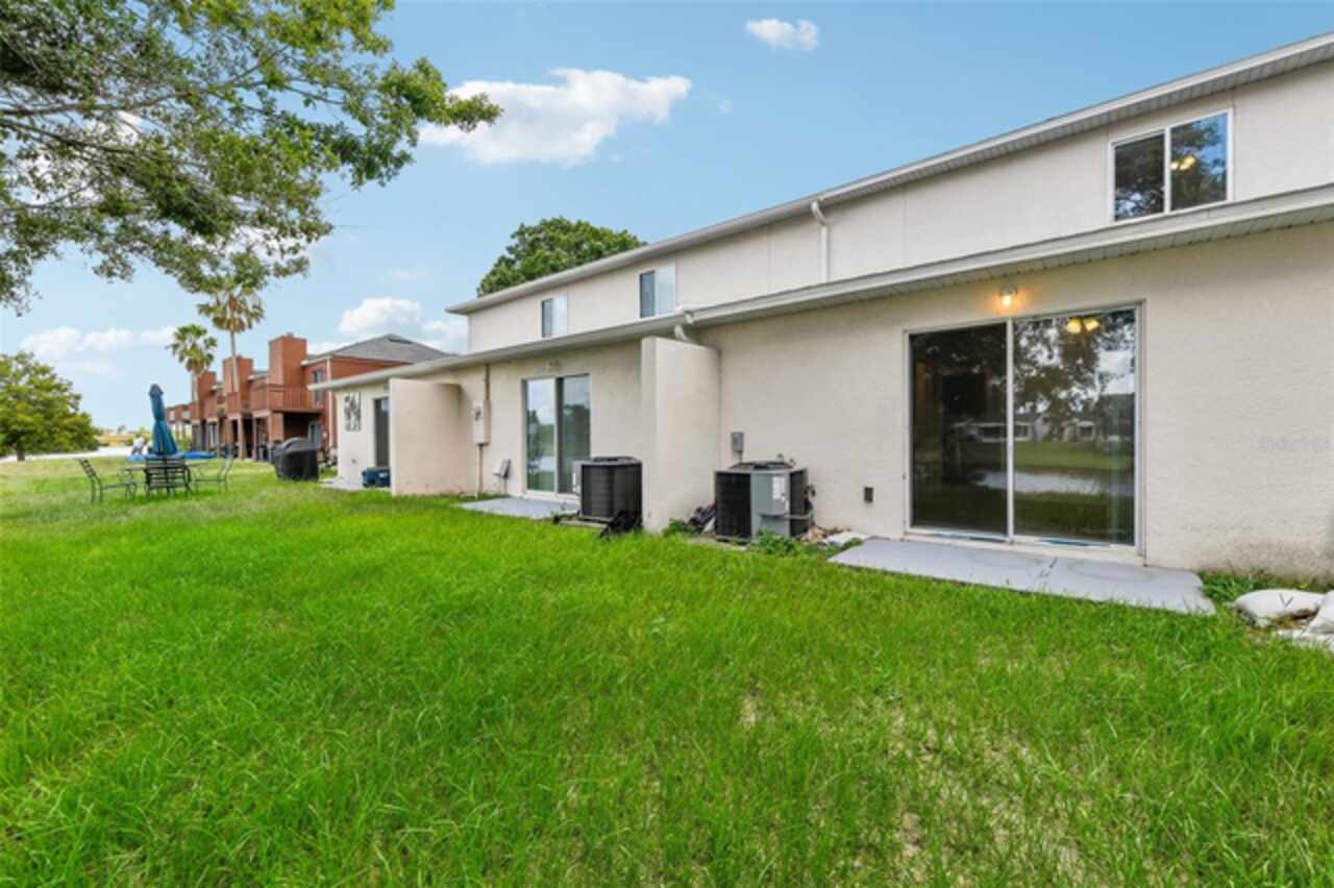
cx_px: 667
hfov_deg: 104.3
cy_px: 444
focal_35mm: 14
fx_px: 518
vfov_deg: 81.1
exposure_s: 1/320
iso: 400
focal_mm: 14
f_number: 8
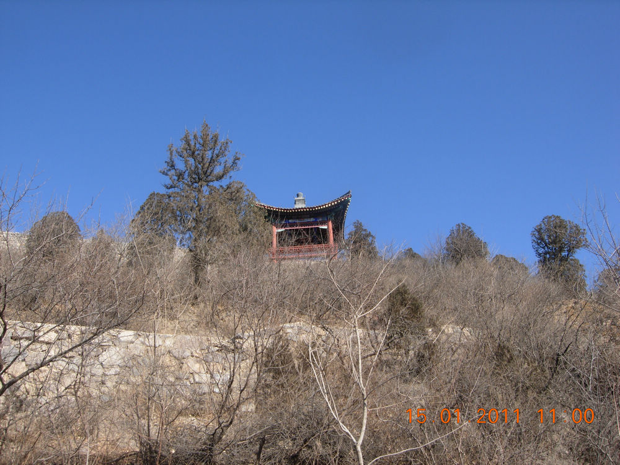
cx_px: 310
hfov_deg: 51.4
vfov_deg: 39.7
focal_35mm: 36
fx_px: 645
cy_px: 232
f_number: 5.4
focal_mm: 7.5
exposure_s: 1/264
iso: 50
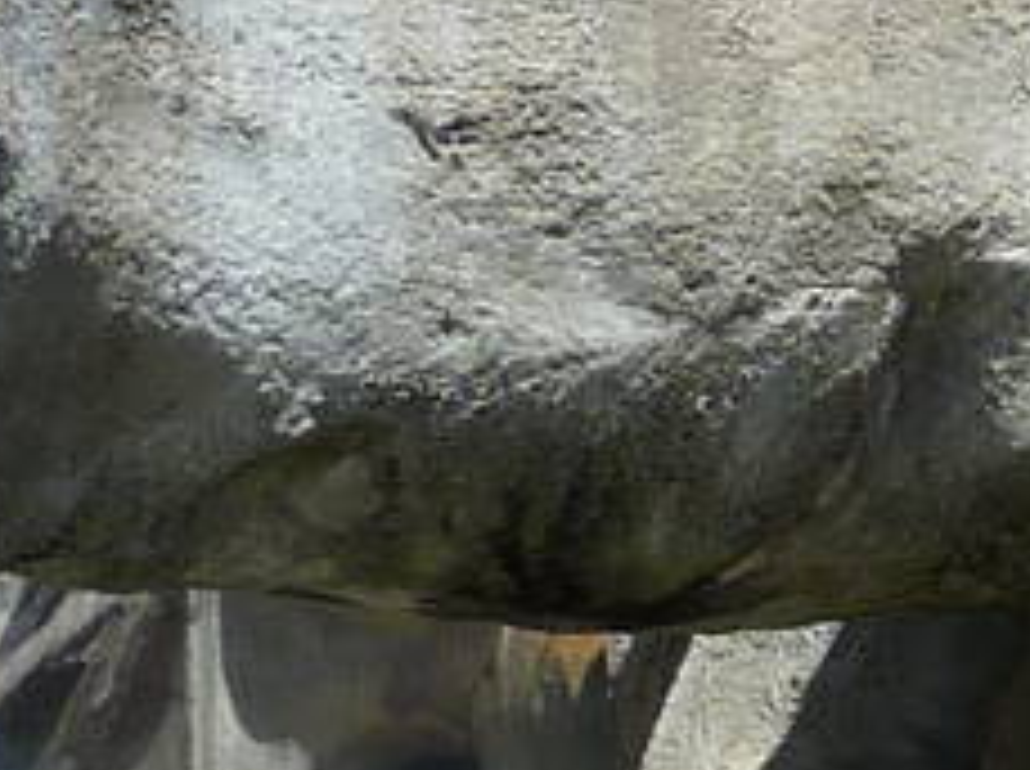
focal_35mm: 175
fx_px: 5199
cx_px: 2163
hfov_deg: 10.3
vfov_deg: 8.4
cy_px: 842
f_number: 4.5
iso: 80
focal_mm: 4.1
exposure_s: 1/500
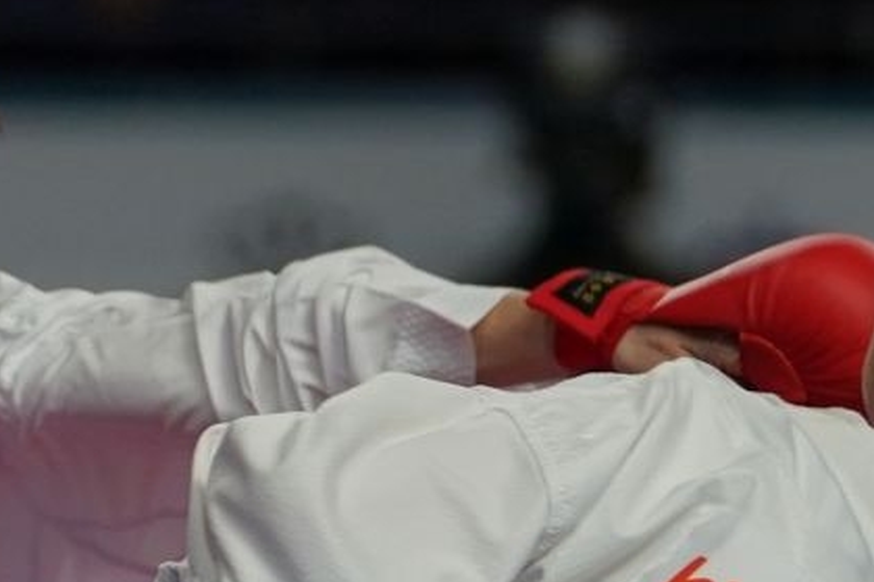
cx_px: -214
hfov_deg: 2.5
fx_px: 19663
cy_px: 815
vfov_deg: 1.7
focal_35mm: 810
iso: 640
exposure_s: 1/1000
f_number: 2.8
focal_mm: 126
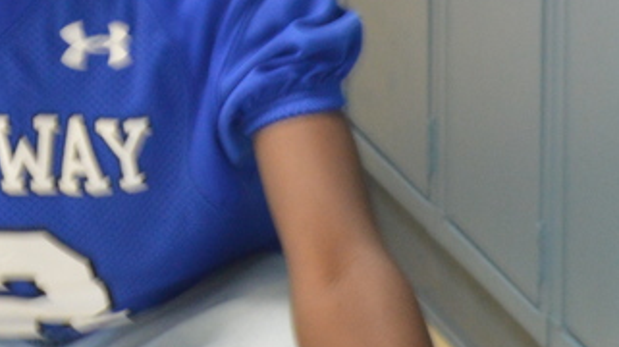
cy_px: 156
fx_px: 4521
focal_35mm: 276
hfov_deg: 7.8
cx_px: -11
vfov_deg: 4.4
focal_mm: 55
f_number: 5.6
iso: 1400
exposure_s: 1/15
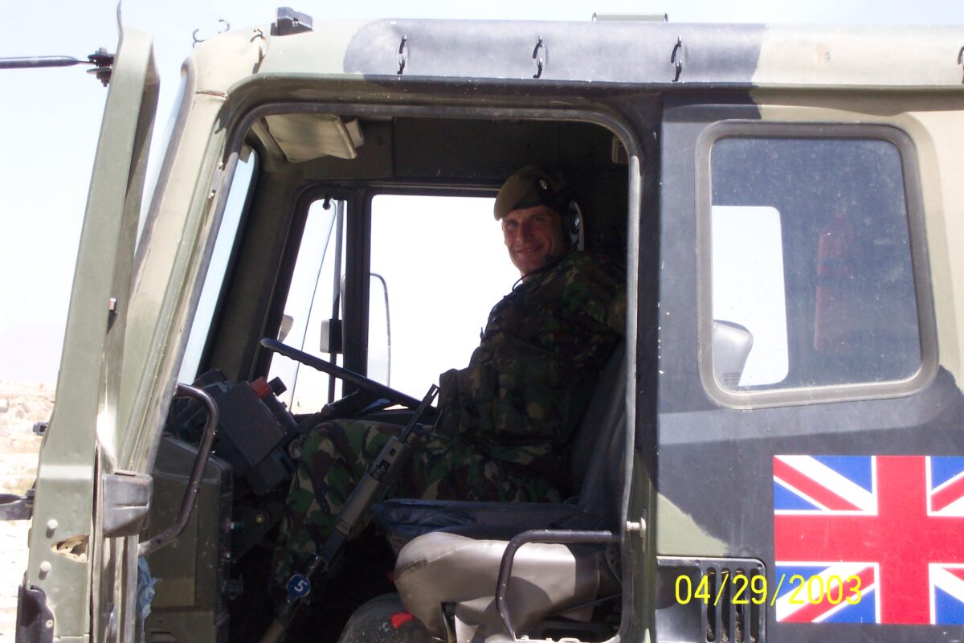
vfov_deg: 13.0
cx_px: 482
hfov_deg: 19.5
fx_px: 2811
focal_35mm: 105
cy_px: 322
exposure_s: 1/350
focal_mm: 21.2
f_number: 4.7
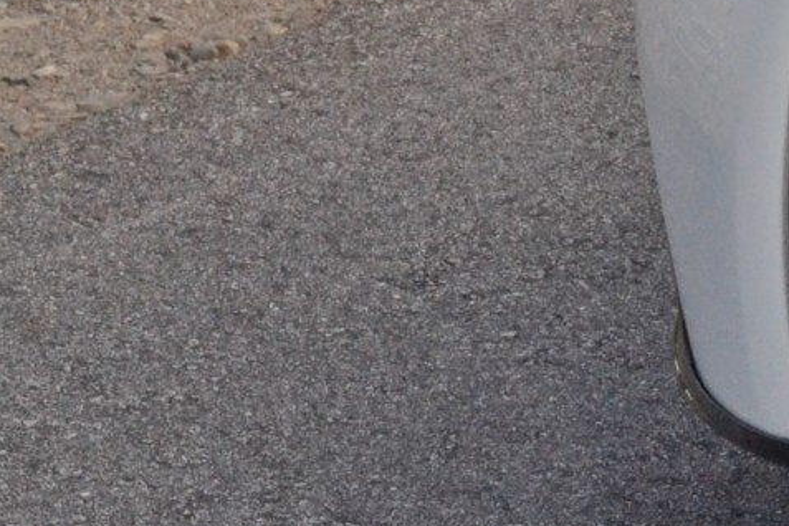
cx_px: 1454
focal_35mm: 322
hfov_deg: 6.3
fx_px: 7057
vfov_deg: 4.3
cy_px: -153
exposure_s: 1/500
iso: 1600
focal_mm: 50
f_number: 11
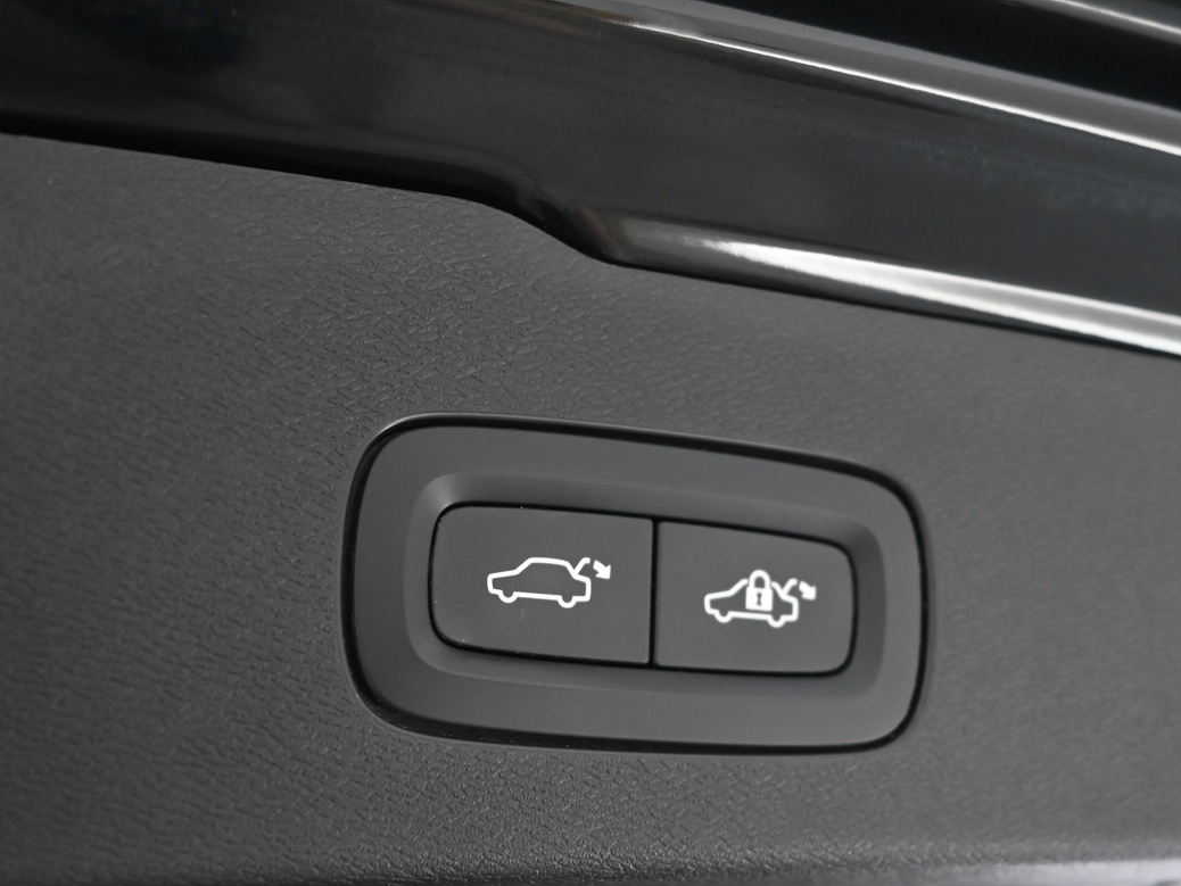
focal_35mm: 51
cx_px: 740
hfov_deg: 37.3
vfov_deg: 28.4
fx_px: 1740
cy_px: 604
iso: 3600
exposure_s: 1/60
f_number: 5
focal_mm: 34
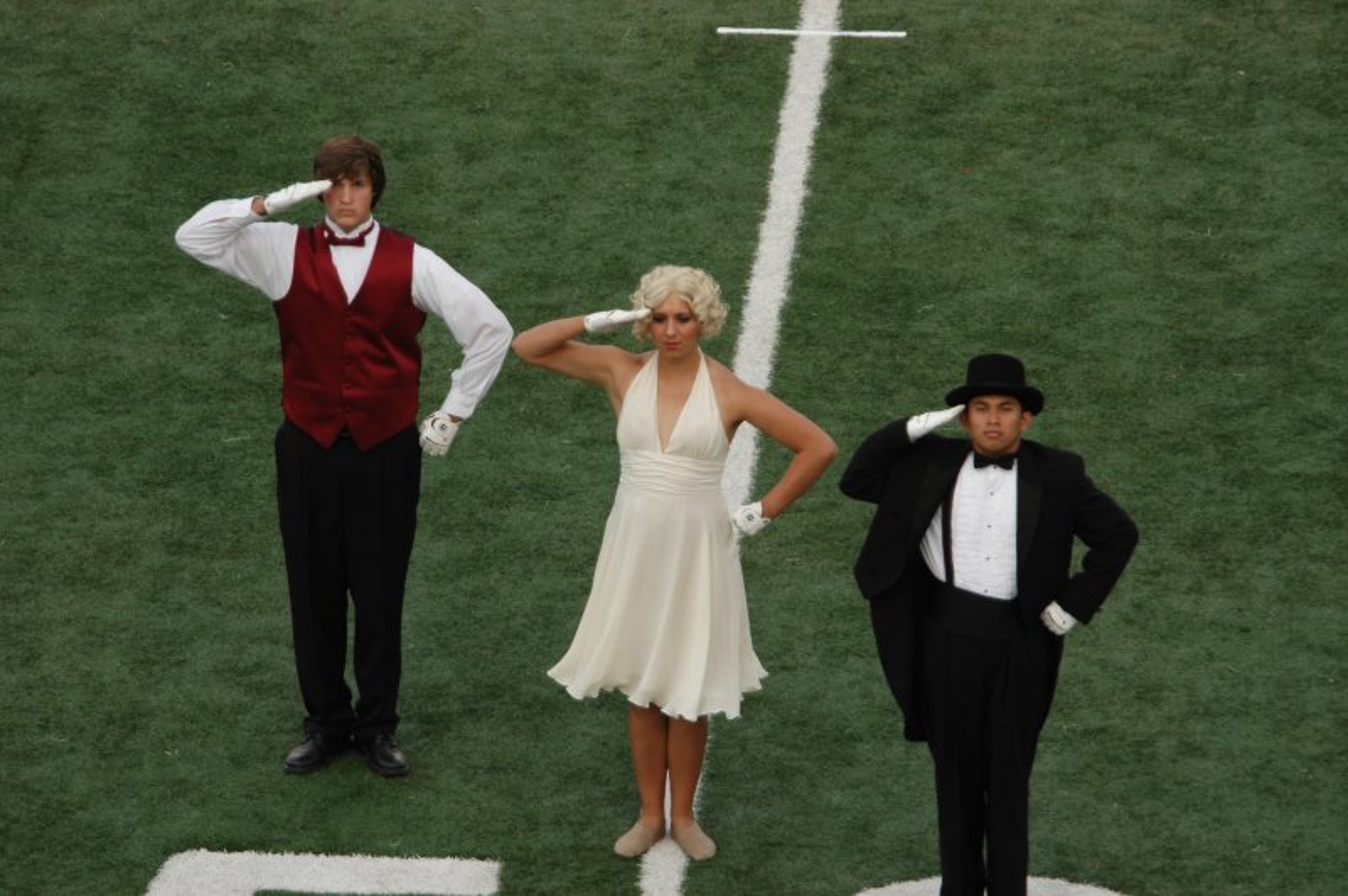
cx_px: 674
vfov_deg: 3.0
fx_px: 16836
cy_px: 448
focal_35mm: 450
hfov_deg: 4.6
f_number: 5.6
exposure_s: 1/320
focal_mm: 300
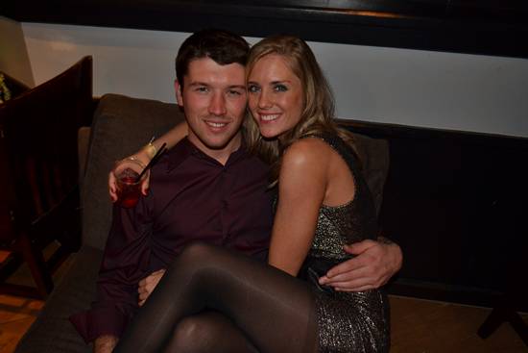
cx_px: 264
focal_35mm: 30
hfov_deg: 61.9
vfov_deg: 43.6
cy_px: 176
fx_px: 440
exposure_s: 1/4
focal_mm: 20
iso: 400
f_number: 3.8
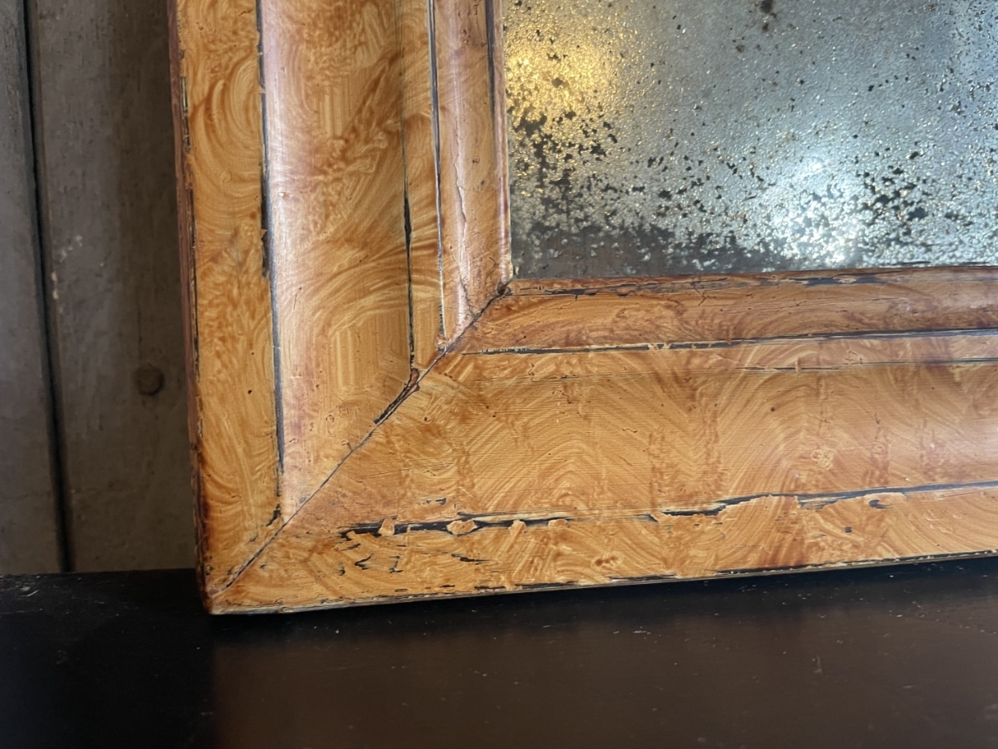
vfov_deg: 53.1
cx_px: 499
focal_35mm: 26
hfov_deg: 67.3
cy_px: 374
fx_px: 750
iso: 160
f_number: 1.6
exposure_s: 1/50
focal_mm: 4.2
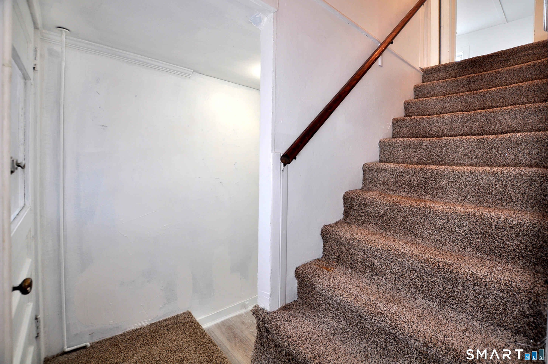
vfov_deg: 77.2
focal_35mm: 15
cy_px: 182
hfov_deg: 100.5
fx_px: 228
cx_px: 274
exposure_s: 1/40
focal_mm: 10
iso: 200
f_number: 5
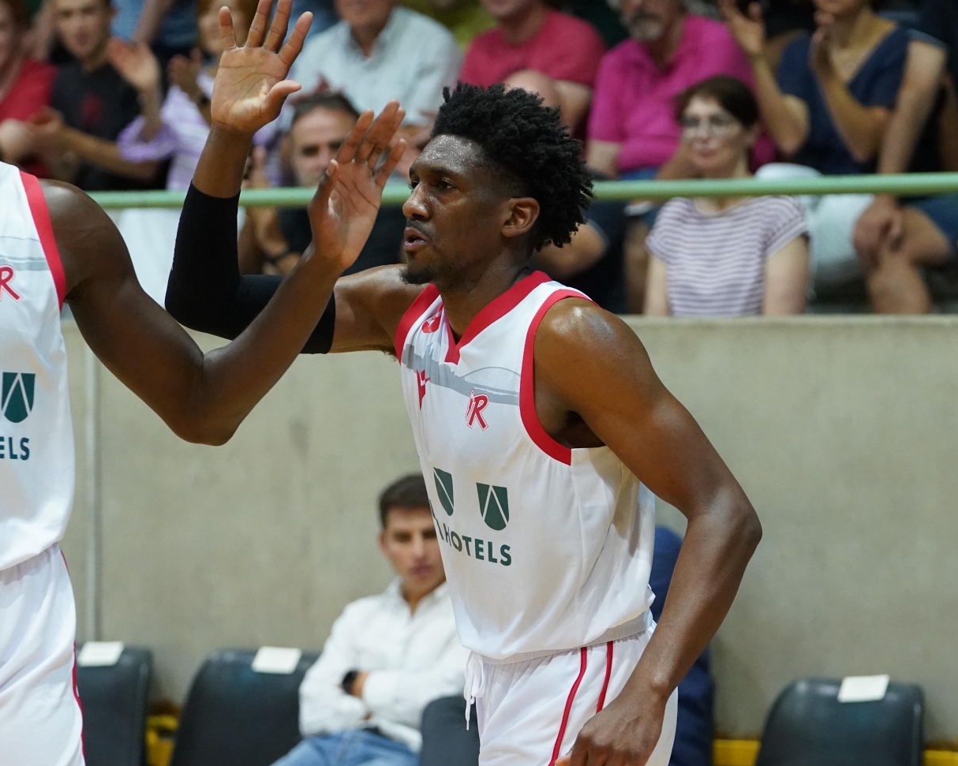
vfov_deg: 8.9
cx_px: 485
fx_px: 4933
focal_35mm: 174
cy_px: 328
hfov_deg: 11.1
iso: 8000
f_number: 3.5
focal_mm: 125
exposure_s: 1/1000
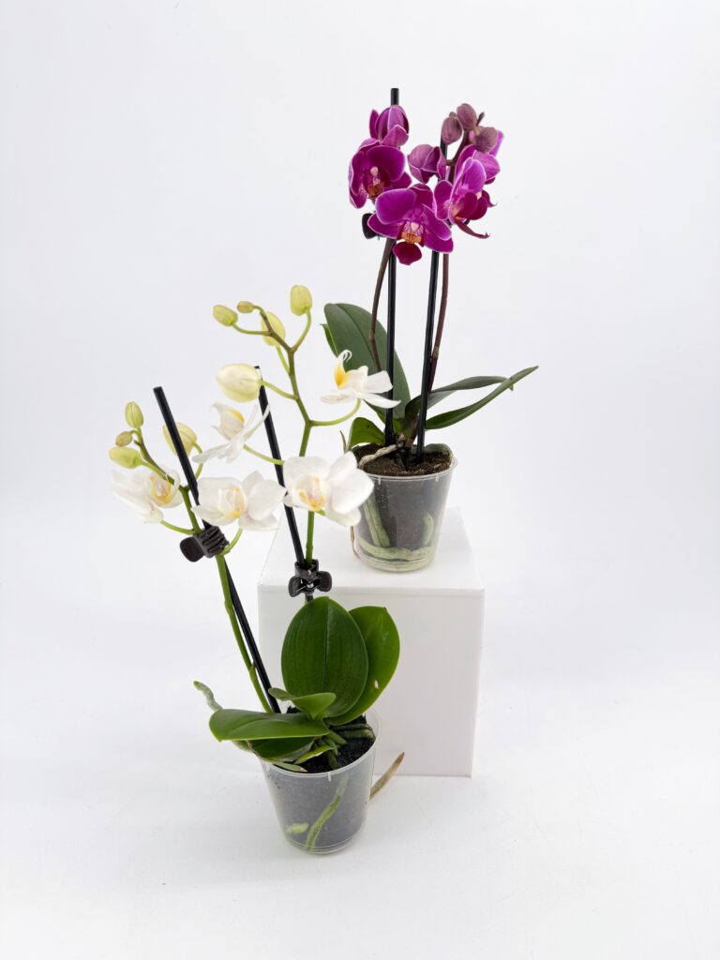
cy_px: 480
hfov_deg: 56.8
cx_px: 360
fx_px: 666
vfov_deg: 71.6
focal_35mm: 24
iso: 80
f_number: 1.78
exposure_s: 1/660
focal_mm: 6.76
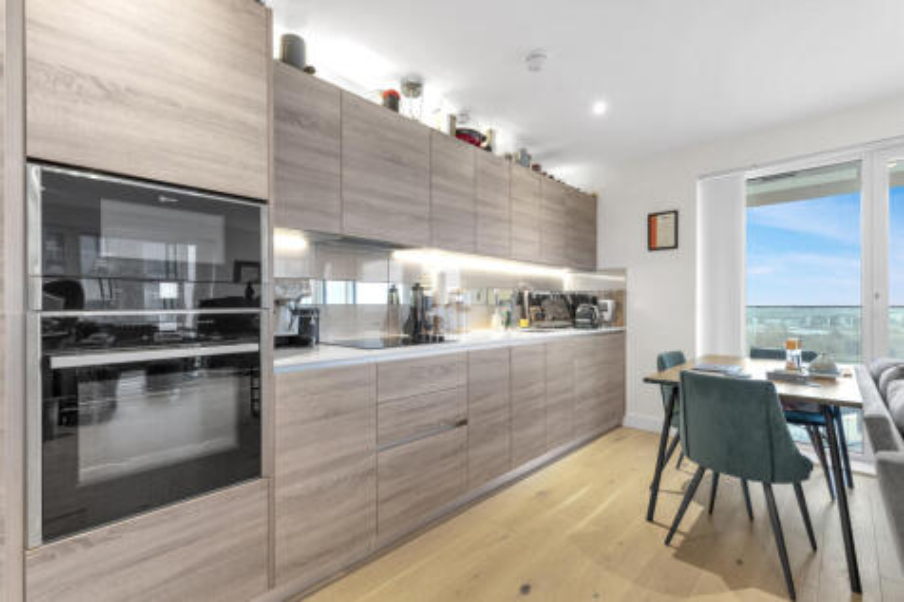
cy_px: 301
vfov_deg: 73.7
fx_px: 402
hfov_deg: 96.8
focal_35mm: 16
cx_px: 452
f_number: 8
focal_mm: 16
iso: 400
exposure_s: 1/4
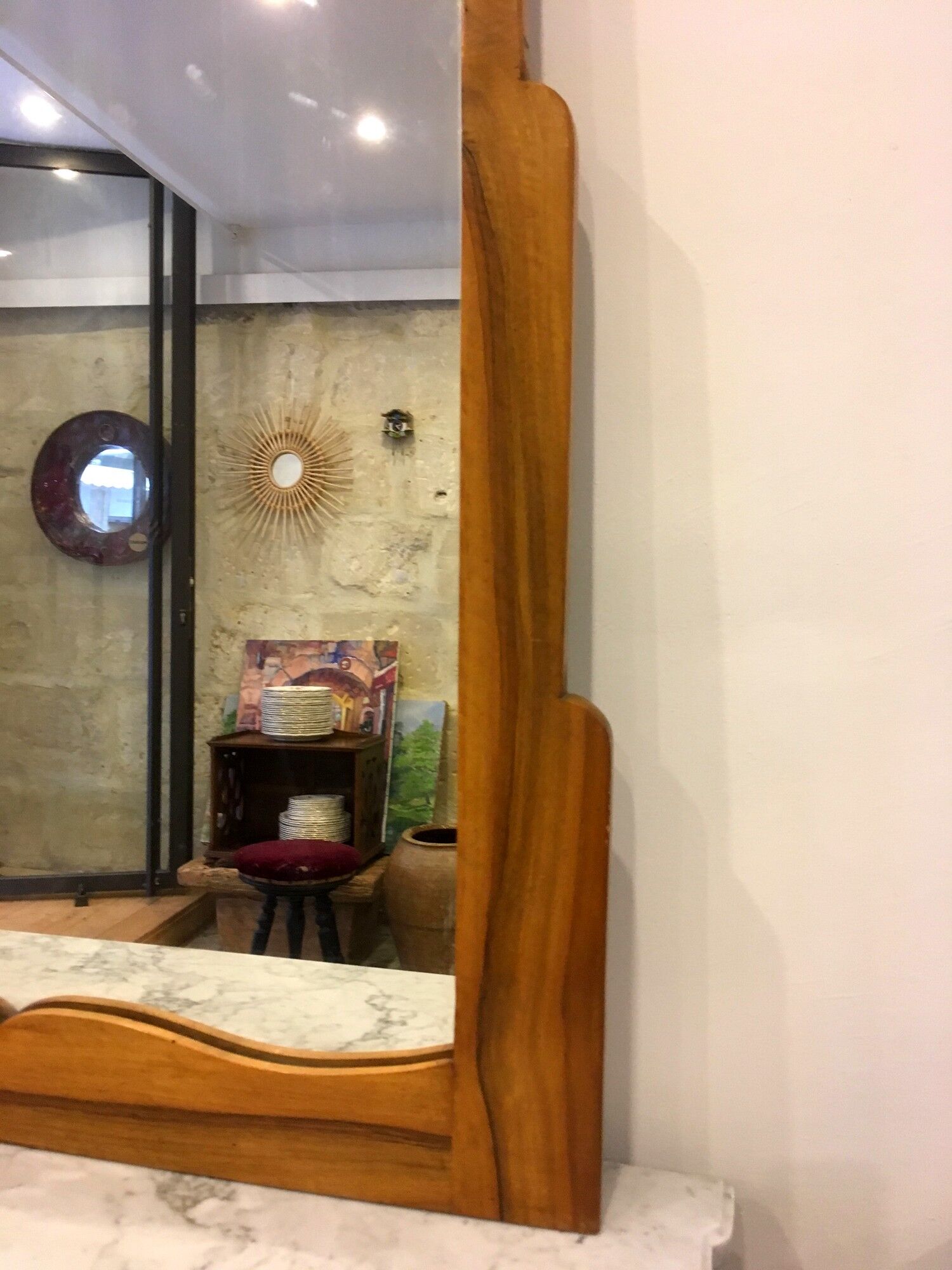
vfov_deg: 61.7
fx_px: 1063
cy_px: 635
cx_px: 476
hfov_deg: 48.2
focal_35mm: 29
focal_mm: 4.15
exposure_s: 1/33
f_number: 2.2
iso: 200
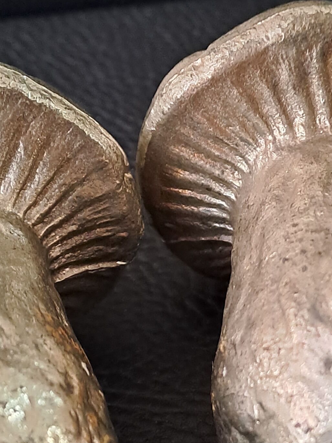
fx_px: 934
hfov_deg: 20.2
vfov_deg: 26.6
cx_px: 159
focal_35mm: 73
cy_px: 256
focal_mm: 4.65
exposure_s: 1/24
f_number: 1.8
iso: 500
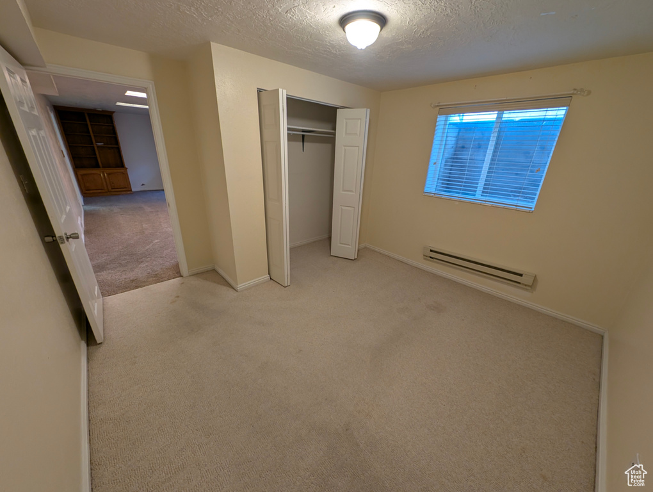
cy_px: 246
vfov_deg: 94.6
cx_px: 326
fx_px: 227
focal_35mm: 12
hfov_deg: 110.5
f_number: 1.95
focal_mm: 2.23
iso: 106
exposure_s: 1/24
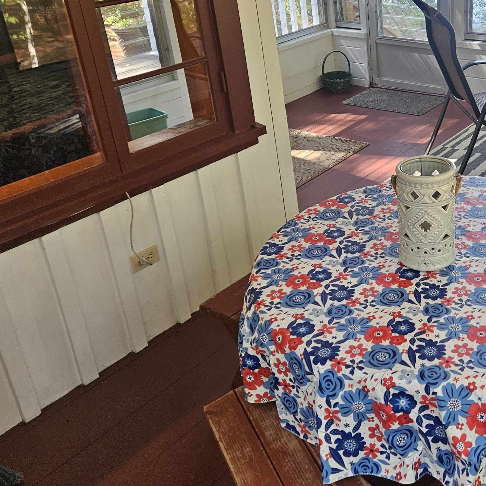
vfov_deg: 39.8
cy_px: 189
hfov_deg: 37.9
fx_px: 667
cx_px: 417
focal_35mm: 42
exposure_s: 1/120
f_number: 1.8
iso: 80
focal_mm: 5.4
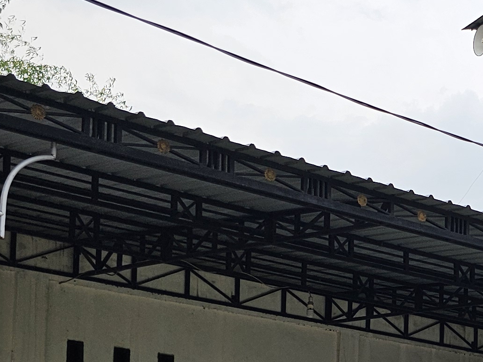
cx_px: 740
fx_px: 1242
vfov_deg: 15.7
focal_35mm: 89
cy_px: 487
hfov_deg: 19.1
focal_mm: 6.3
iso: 10
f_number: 1.7
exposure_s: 1/189
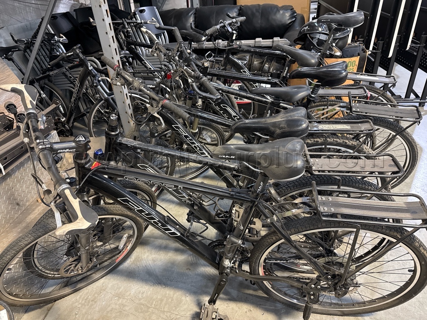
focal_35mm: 24
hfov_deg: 71.6
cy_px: 160
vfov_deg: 56.8
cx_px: 214
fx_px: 296
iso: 640
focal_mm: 6.76
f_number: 1.78
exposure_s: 1/40
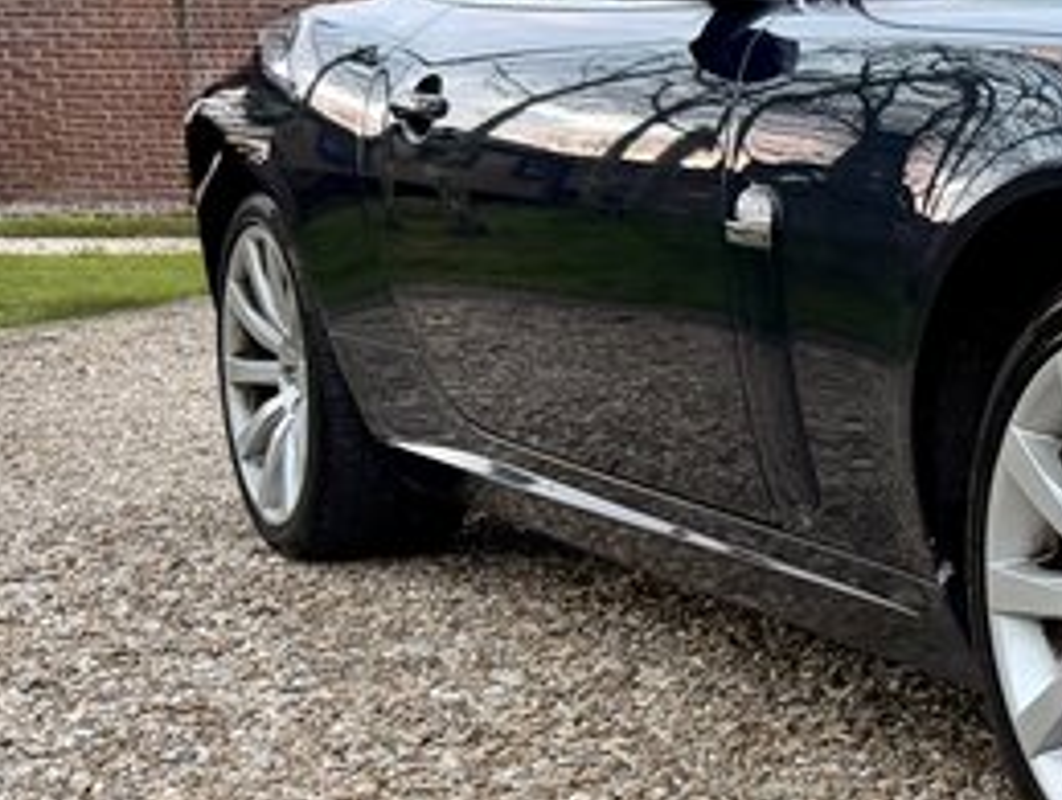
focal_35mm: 74
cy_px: 619
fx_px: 2273
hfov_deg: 22.2
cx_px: 1542
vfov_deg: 19.8
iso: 200
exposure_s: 1/64
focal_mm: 6.76
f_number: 1.78
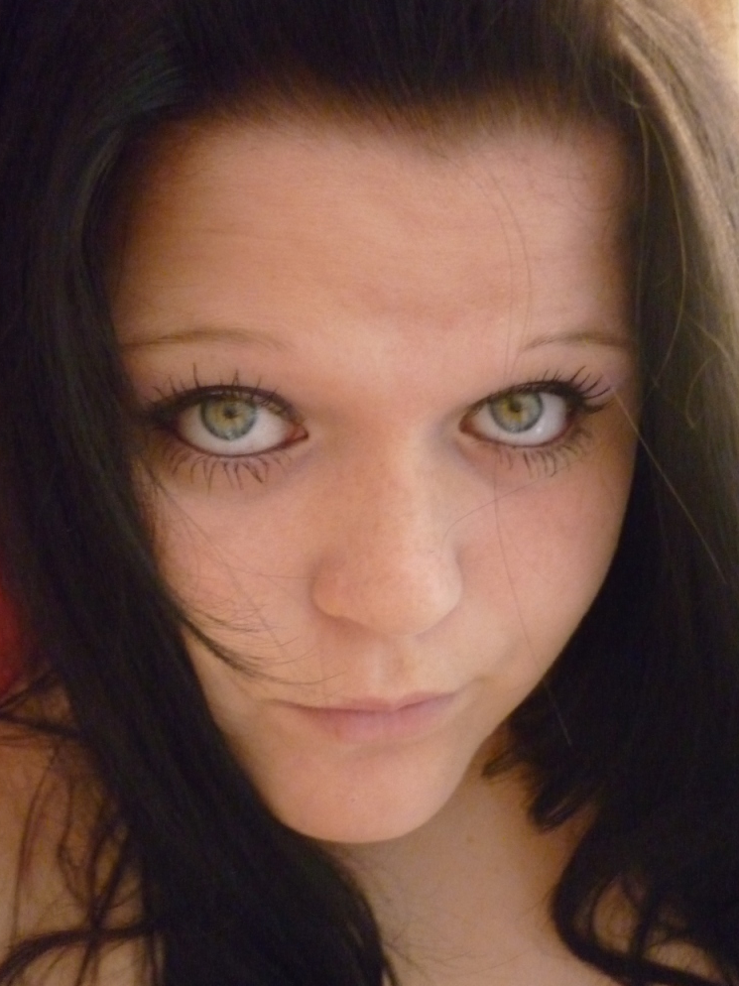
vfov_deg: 54.0
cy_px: 494
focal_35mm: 34
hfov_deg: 41.8
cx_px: 360
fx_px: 968
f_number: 2.8
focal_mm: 5.5
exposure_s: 1/20
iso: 800
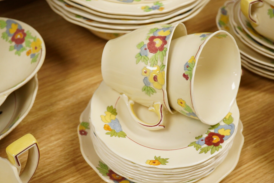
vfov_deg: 22.3
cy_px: 101
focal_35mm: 61
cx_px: 152
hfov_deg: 32.9
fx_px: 464
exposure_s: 1/320
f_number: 6.3
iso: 2500
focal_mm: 30
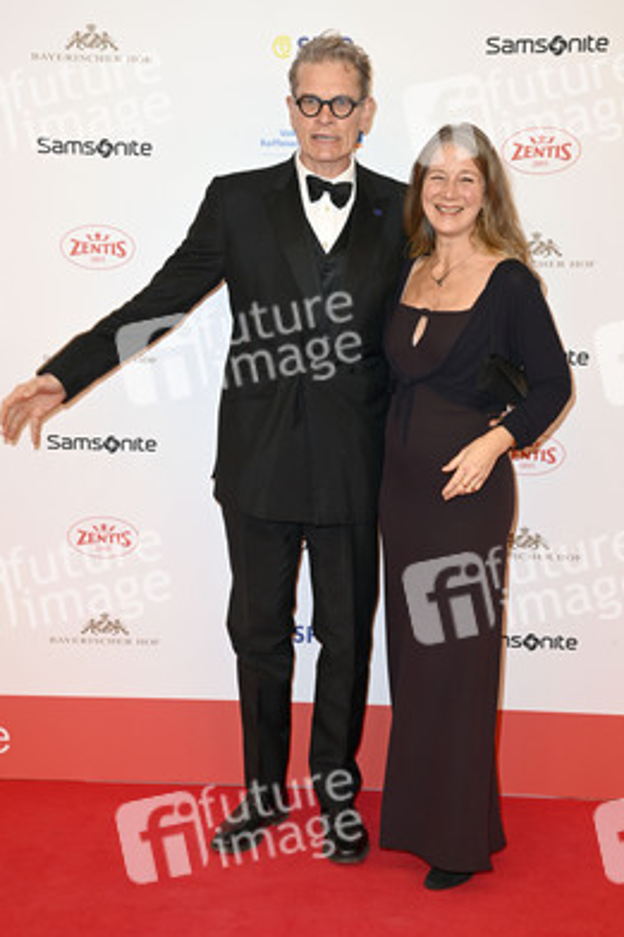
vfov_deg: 37.5
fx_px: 1379
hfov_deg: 25.5
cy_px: 468
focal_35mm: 53
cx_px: 308
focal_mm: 52
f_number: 7.1
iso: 640
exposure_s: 1/200
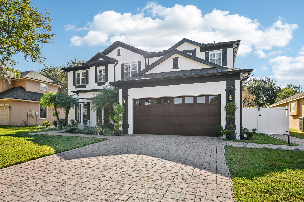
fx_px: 160
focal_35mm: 19
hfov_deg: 86.9
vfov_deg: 64.5
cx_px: 152
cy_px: 101
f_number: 8
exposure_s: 1/400
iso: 400
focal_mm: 19
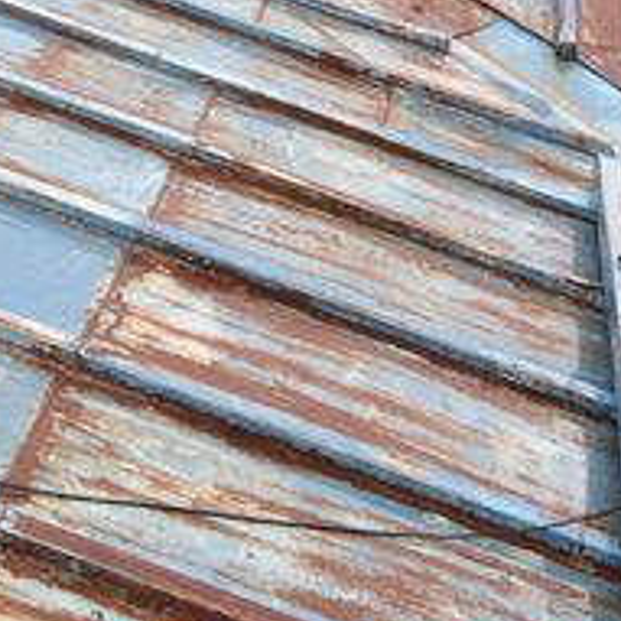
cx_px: 218
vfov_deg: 23.8
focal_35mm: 71
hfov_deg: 24.2
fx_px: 1441
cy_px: 83
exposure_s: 1/120
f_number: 2.4
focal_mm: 3.3
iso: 32
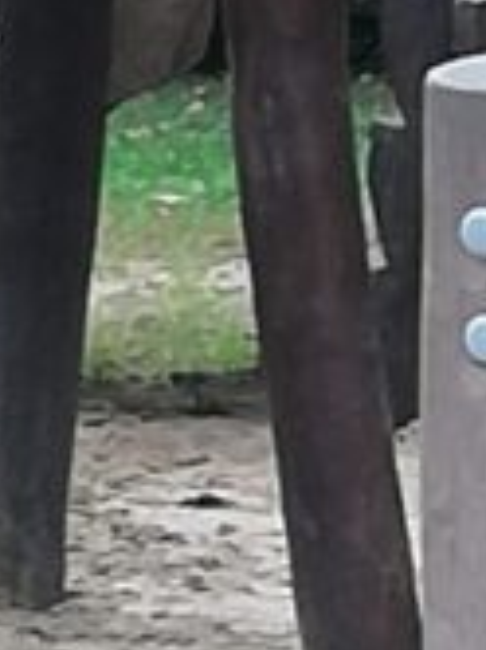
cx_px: 1227
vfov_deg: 3.8
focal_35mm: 523
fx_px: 9816
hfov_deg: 2.8
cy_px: 546
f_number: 2.2
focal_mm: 3.81
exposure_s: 1/100
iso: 100
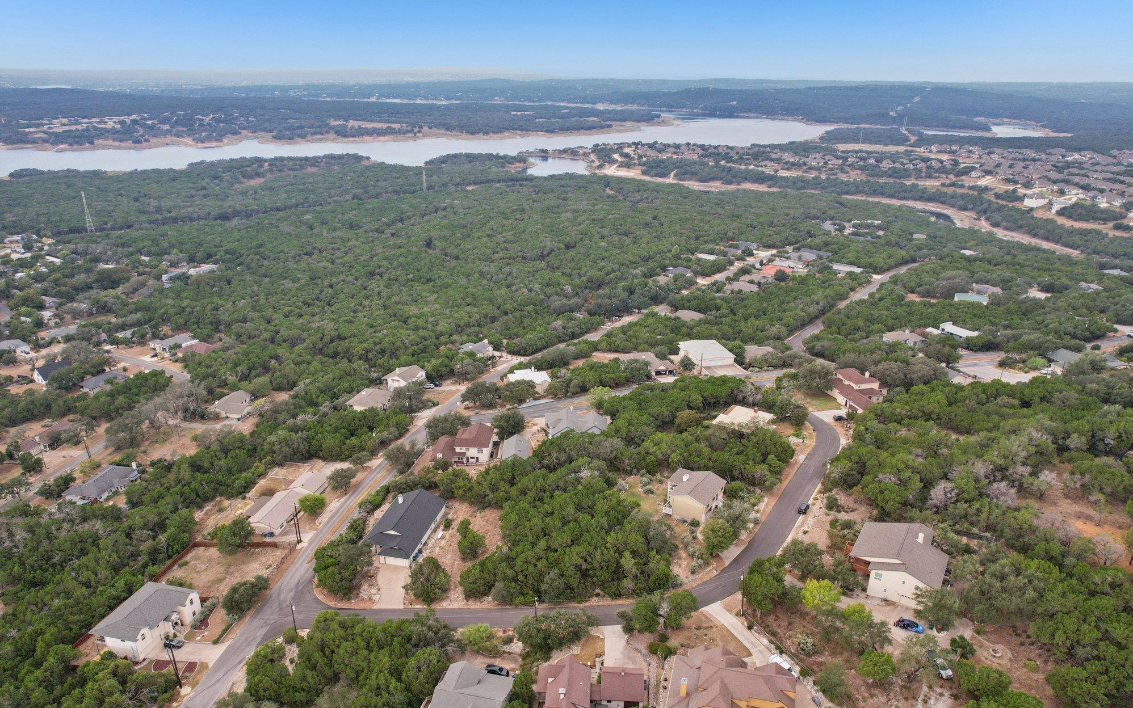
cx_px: 560
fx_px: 710
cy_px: 364
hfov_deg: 77.1
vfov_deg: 53.0
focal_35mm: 23
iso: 140
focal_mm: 8.4
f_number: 2.8
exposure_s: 1/640
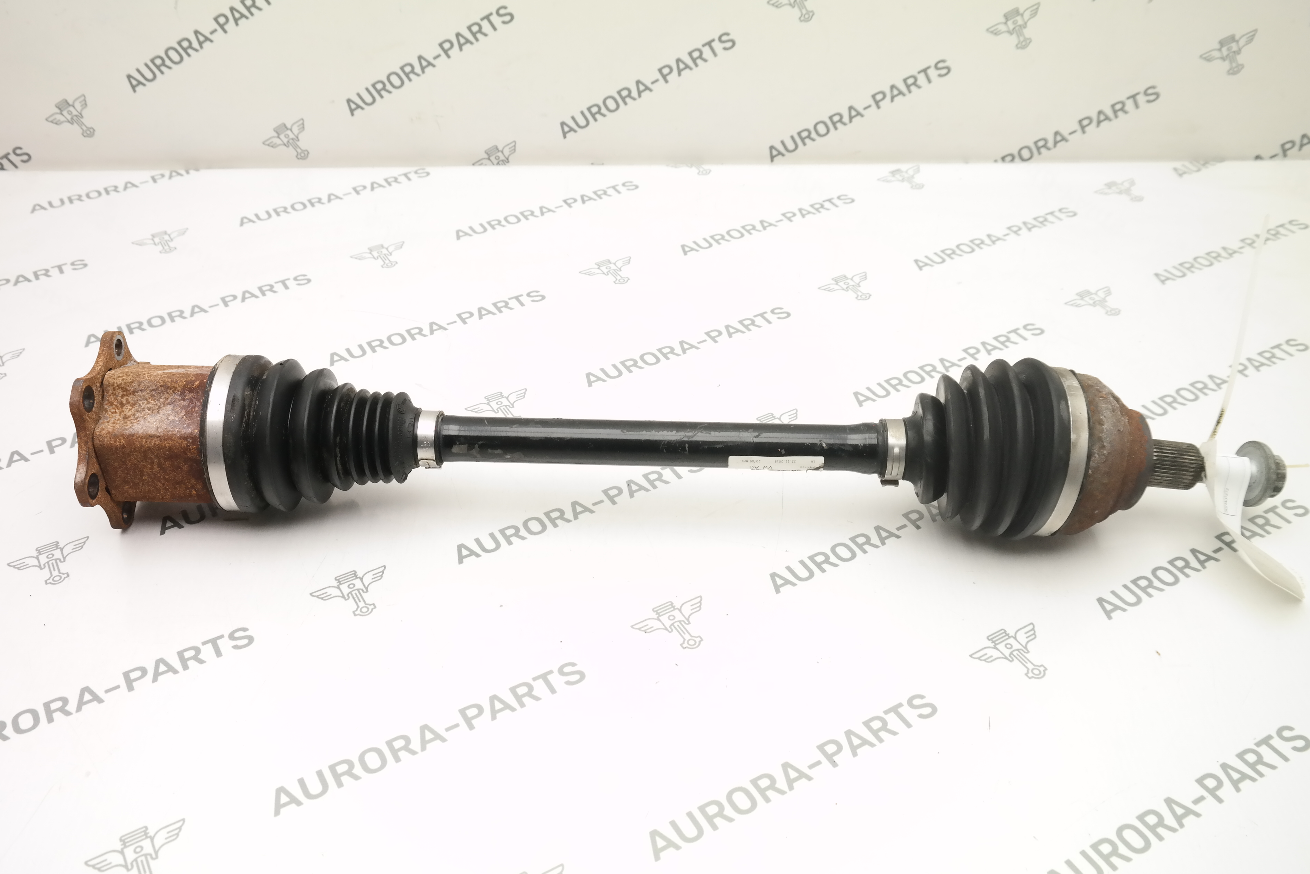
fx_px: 1346
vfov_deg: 35.9
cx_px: 653
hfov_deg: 51.9
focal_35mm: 37
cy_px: 434
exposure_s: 1/250
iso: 1600
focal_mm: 24
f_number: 6.3
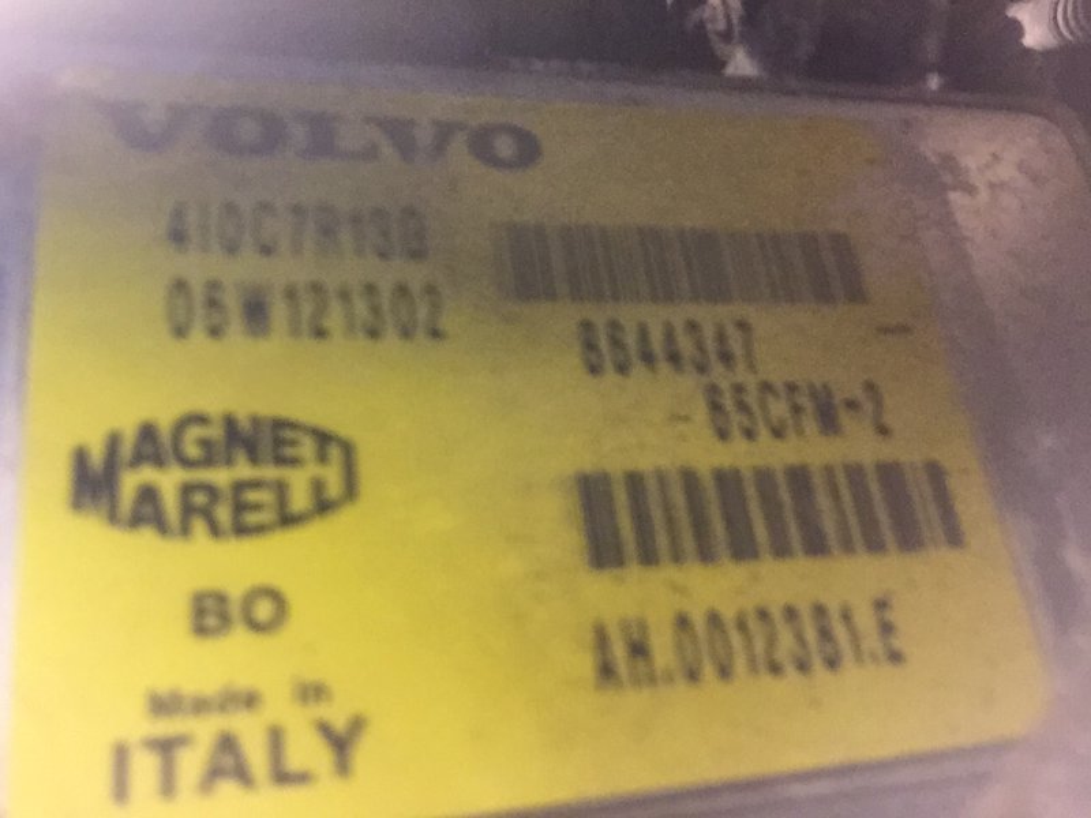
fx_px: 977
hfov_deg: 58.4
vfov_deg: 45.4
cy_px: 409
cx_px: 546
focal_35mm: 31
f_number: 2.2
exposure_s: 1/24
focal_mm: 2.65
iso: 320
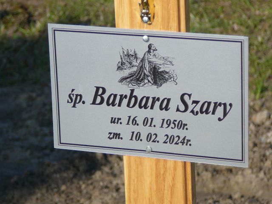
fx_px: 1265
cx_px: 136
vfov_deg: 9.2
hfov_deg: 12.3
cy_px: 102
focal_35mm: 161
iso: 80
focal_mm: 23.9
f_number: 4
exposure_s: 1/640
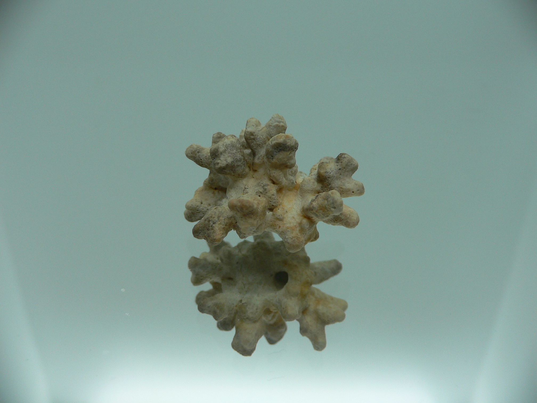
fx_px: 543
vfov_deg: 40.7
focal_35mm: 35
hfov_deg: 52.6
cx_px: 268
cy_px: 202
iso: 80
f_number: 2.8
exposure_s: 1/80
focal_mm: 4.6
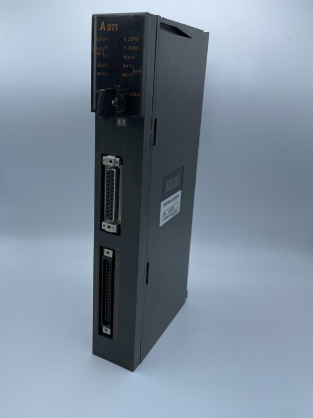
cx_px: 156
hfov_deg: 53.1
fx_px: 313
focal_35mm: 26
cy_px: 209
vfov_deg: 67.3
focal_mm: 4.2
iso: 32
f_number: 1.6
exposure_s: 1/1618
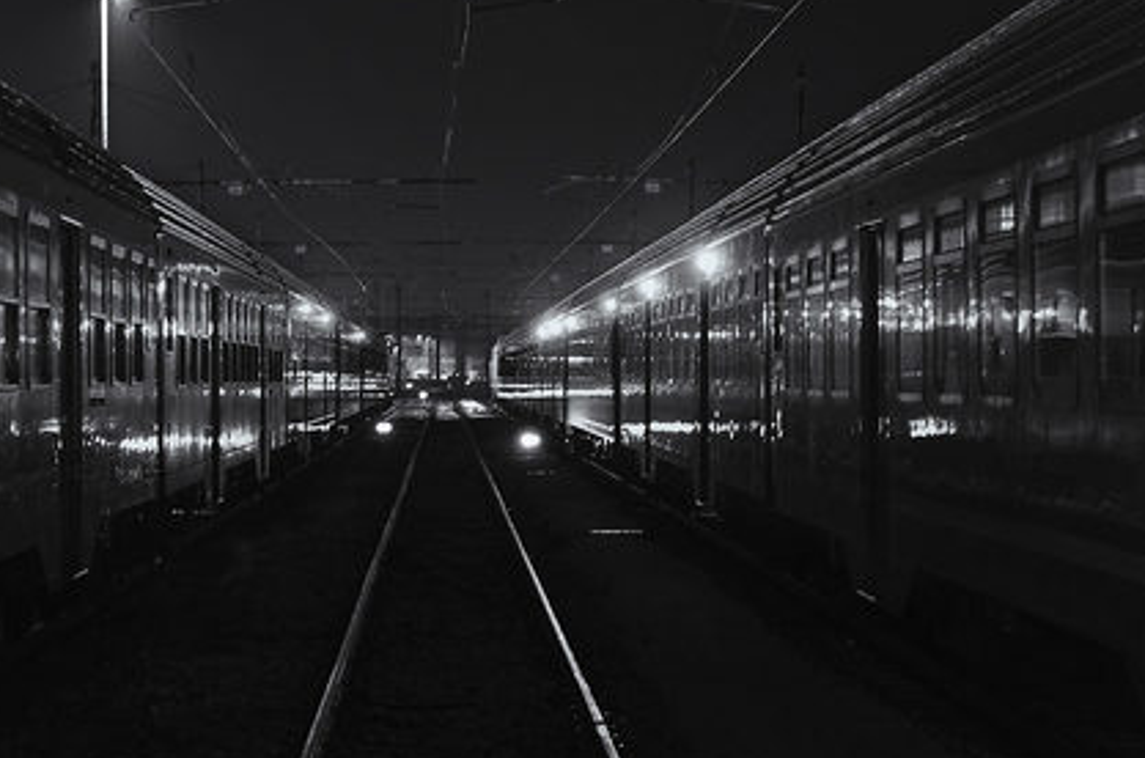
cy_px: 416
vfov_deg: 12.6
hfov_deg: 19.0
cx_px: 472
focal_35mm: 108
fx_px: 3427
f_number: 2.8
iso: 640
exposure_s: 1/5
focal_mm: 50
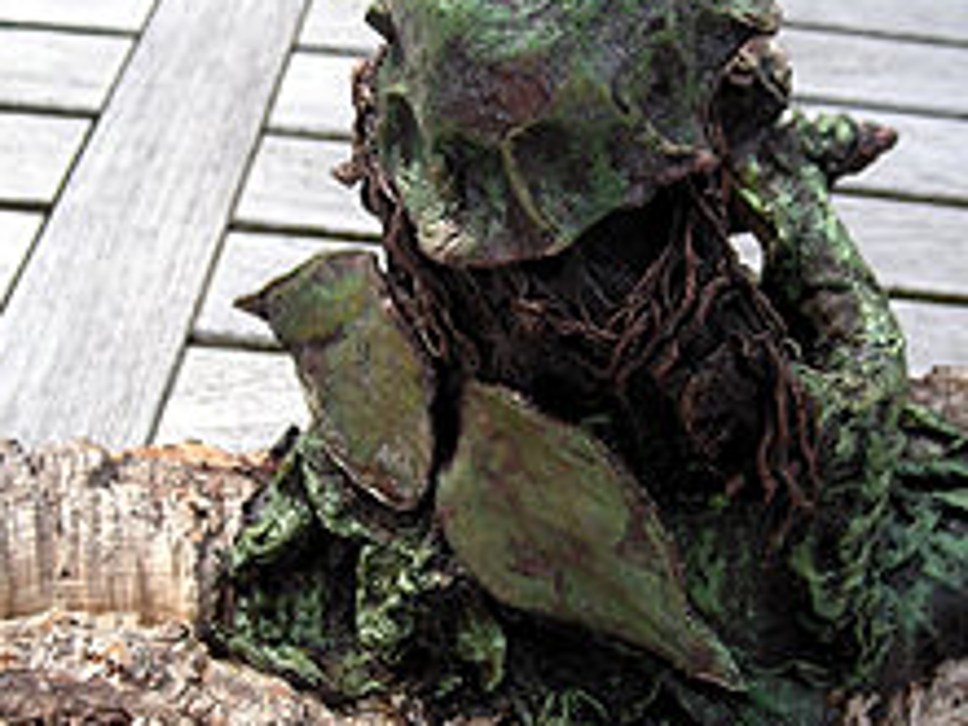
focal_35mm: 62
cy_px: 411
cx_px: 453
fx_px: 1734
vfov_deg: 23.6
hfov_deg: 31.2
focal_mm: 5.7
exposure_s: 1/146
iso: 64
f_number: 5.7
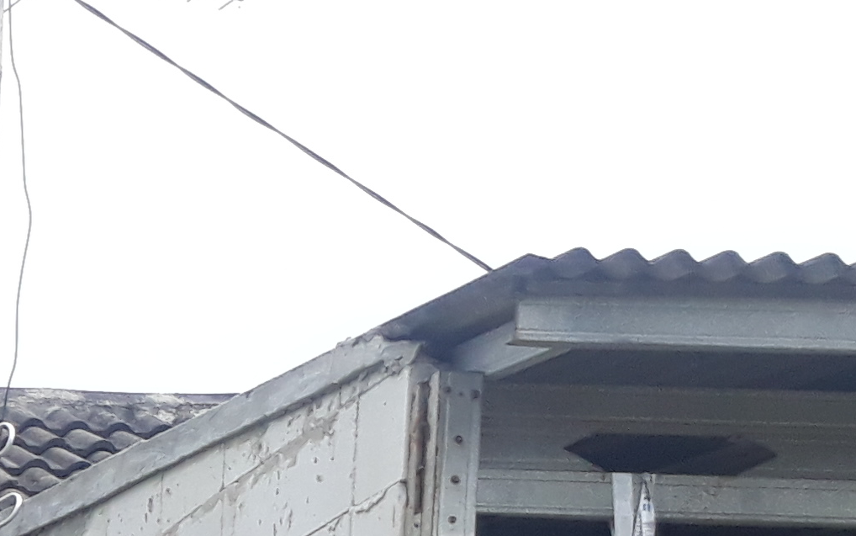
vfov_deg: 10.0
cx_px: -830
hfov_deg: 14.9
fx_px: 2707
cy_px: 1243
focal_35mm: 116
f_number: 1.9
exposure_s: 1/703
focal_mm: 3.6
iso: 40
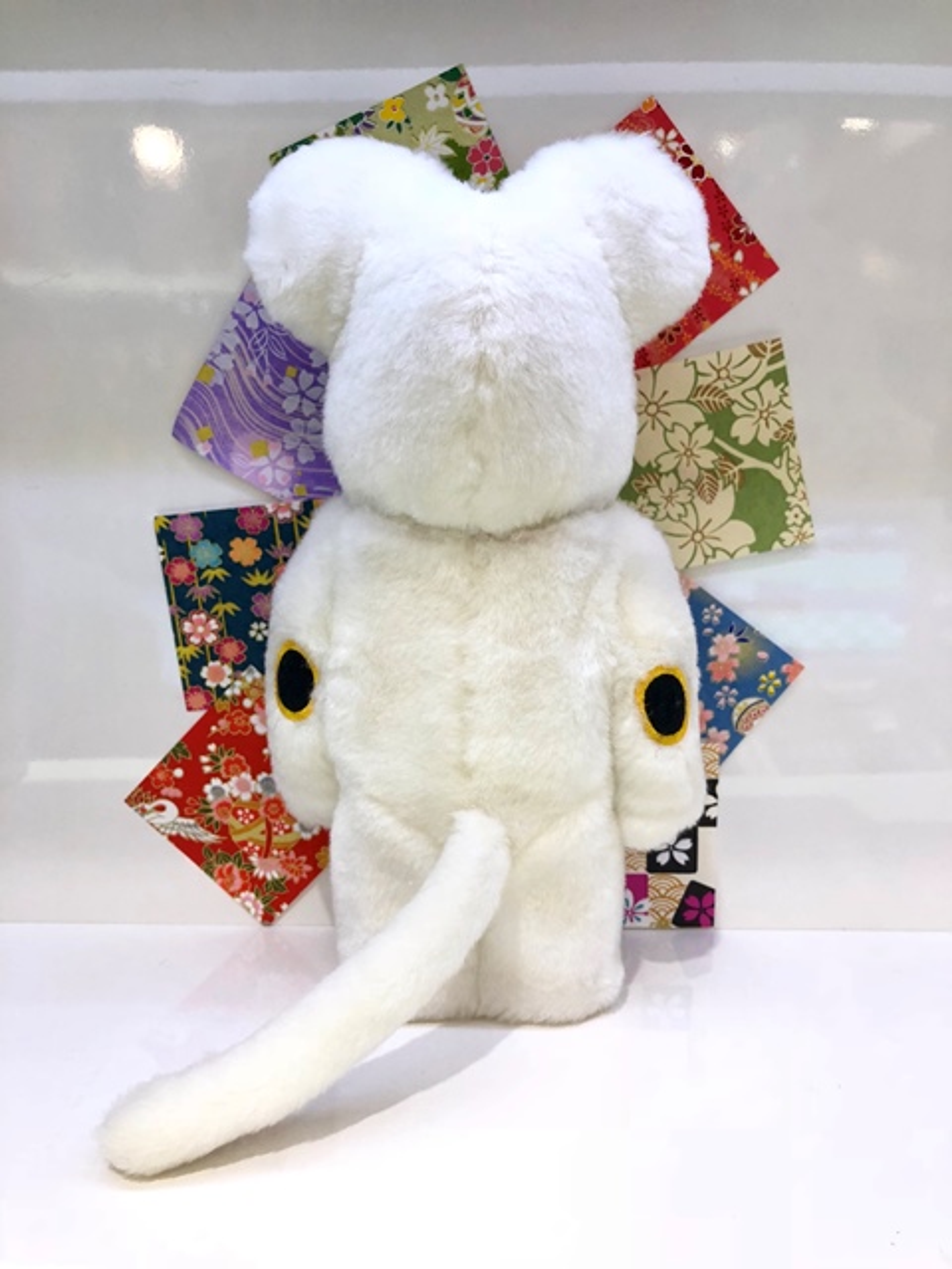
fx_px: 1027
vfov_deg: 63.4
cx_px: 476
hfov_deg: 49.7
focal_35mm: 28
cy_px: 634
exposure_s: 1/31
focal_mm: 4
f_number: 1.8
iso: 32
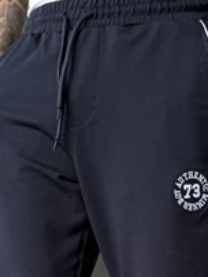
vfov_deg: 19.8
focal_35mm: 95
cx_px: 127
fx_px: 760
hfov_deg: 15.6
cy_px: 302
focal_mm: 6.76
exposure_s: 1/381
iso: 80
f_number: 1.78
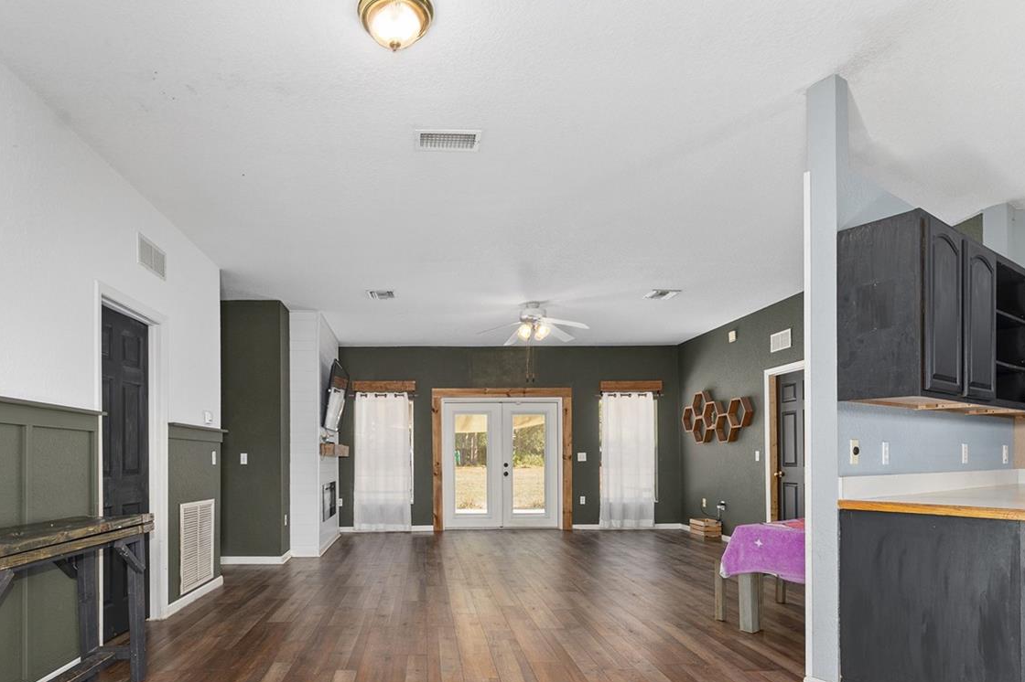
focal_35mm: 20
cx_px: 437
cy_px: 451
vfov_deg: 60.5
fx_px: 569
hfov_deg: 83.4
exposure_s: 1/3
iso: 400
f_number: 7.1
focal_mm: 14
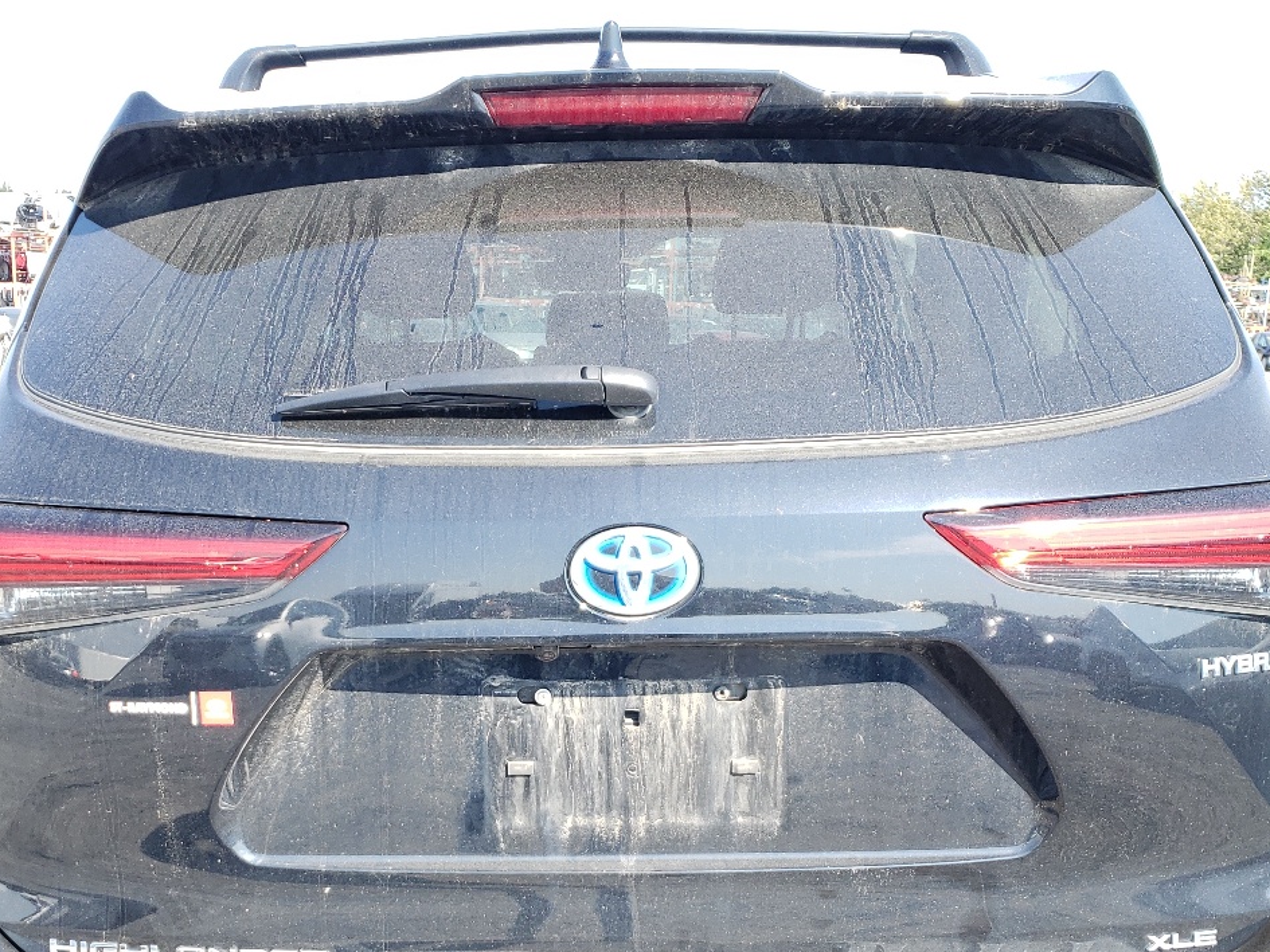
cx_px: 579
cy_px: 689
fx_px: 1614
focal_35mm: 44
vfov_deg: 32.4
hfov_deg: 42.9
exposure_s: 1/455
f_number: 1.5
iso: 50
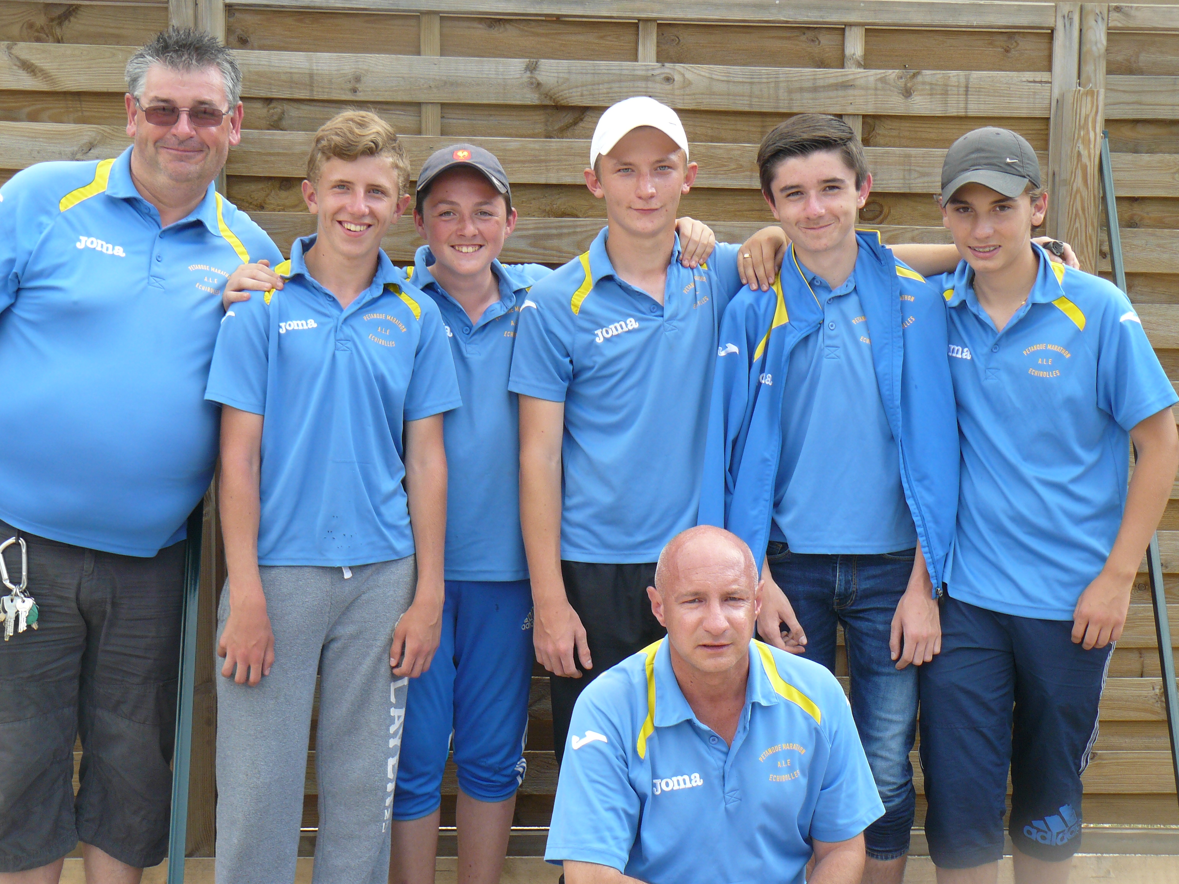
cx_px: 590
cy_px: 442
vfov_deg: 22.3
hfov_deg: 29.4
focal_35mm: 66
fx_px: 2248
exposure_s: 1/160
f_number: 4
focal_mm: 11
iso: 100
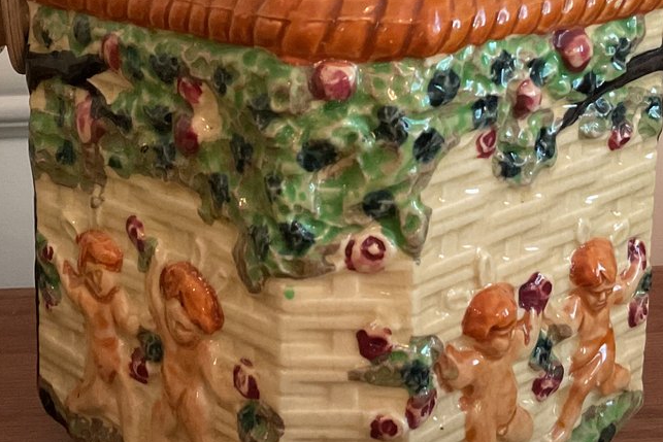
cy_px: 67
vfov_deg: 18.9
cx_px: 314
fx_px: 1308
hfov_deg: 28.4
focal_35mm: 71
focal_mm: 3
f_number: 1.8
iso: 250
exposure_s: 1/40
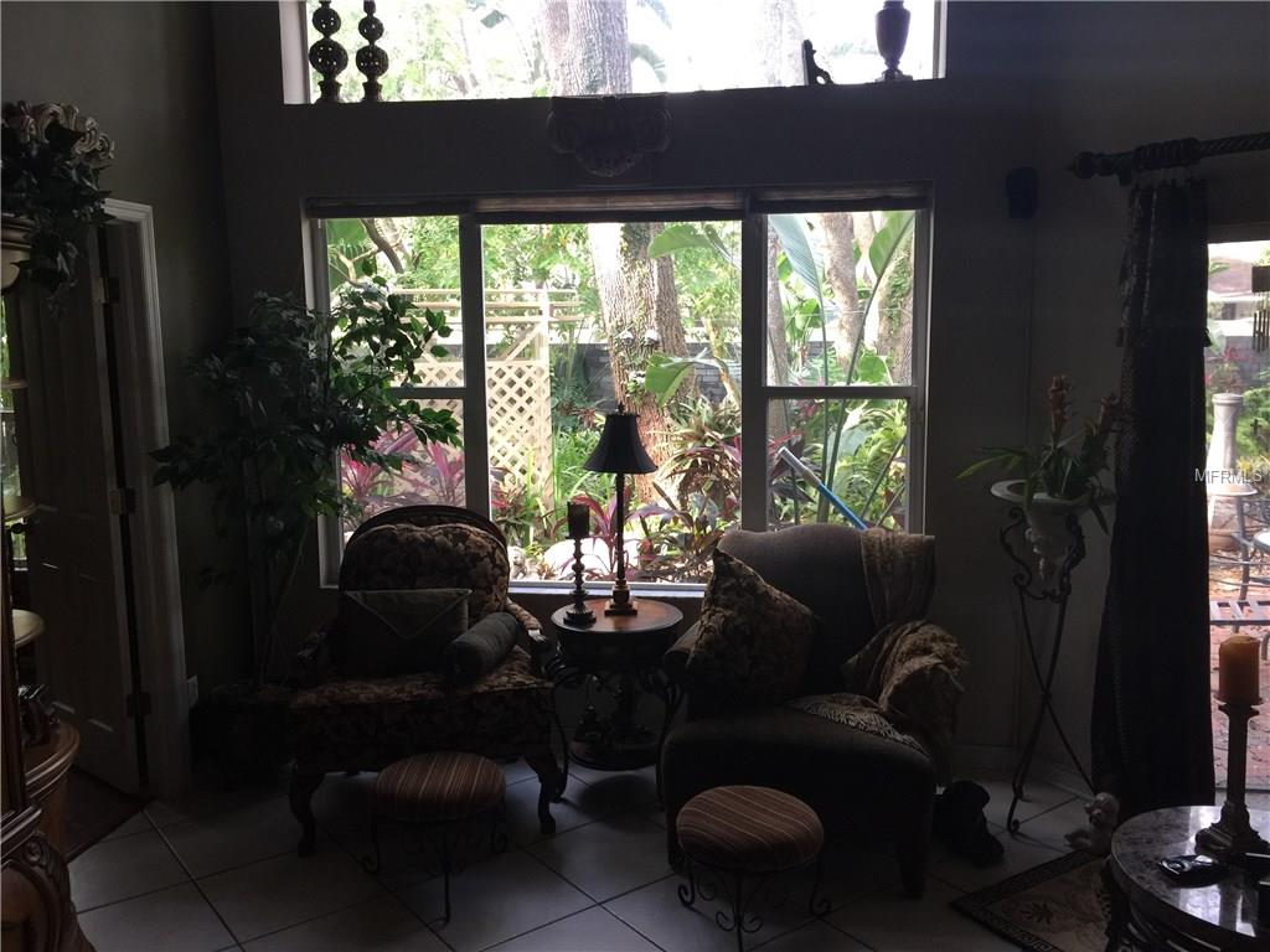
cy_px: 476
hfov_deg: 61.7
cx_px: 635
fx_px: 1064
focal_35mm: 29
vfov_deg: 48.2
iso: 50
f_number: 2.2
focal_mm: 4.15
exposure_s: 1/30
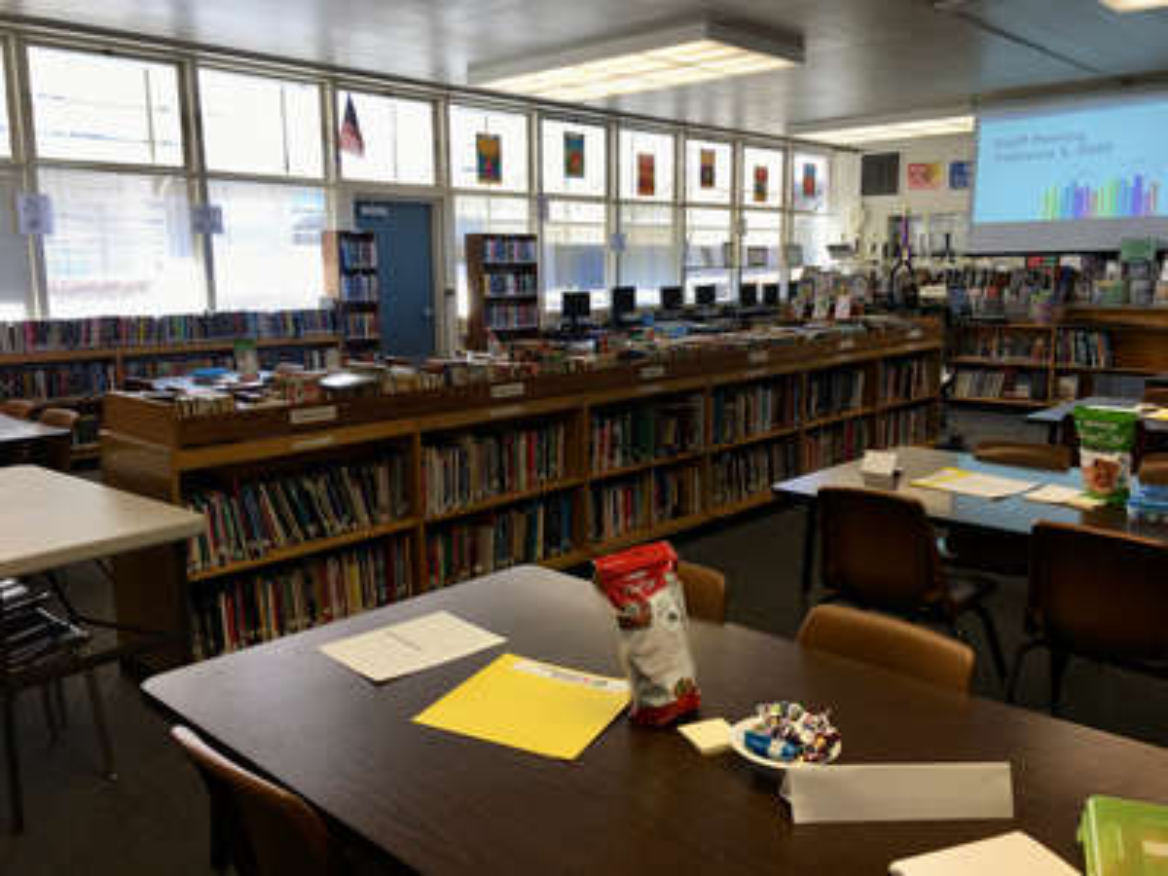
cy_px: 438
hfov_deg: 61.7
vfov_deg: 48.2
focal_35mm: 29
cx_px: 584
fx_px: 979
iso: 25
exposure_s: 1/60
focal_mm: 4.15
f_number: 2.2
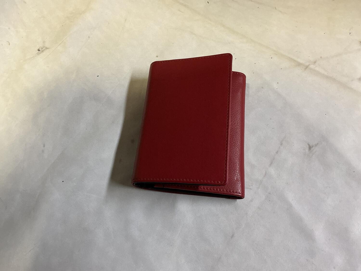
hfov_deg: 61.7
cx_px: 180
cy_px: 136
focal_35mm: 29
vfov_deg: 48.2
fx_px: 302
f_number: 1.8
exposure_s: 1/50
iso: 125
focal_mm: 3
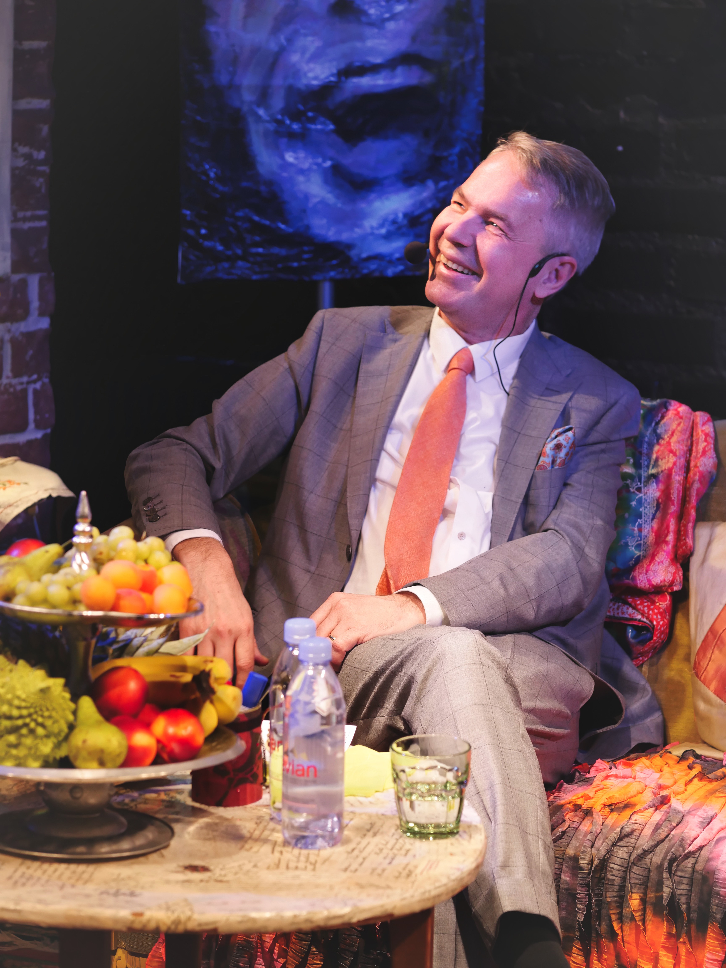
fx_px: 3356
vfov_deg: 16.4
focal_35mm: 120
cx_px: 363
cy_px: 484
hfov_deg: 12.3
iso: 800
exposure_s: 1/125
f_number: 2.8
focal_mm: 60
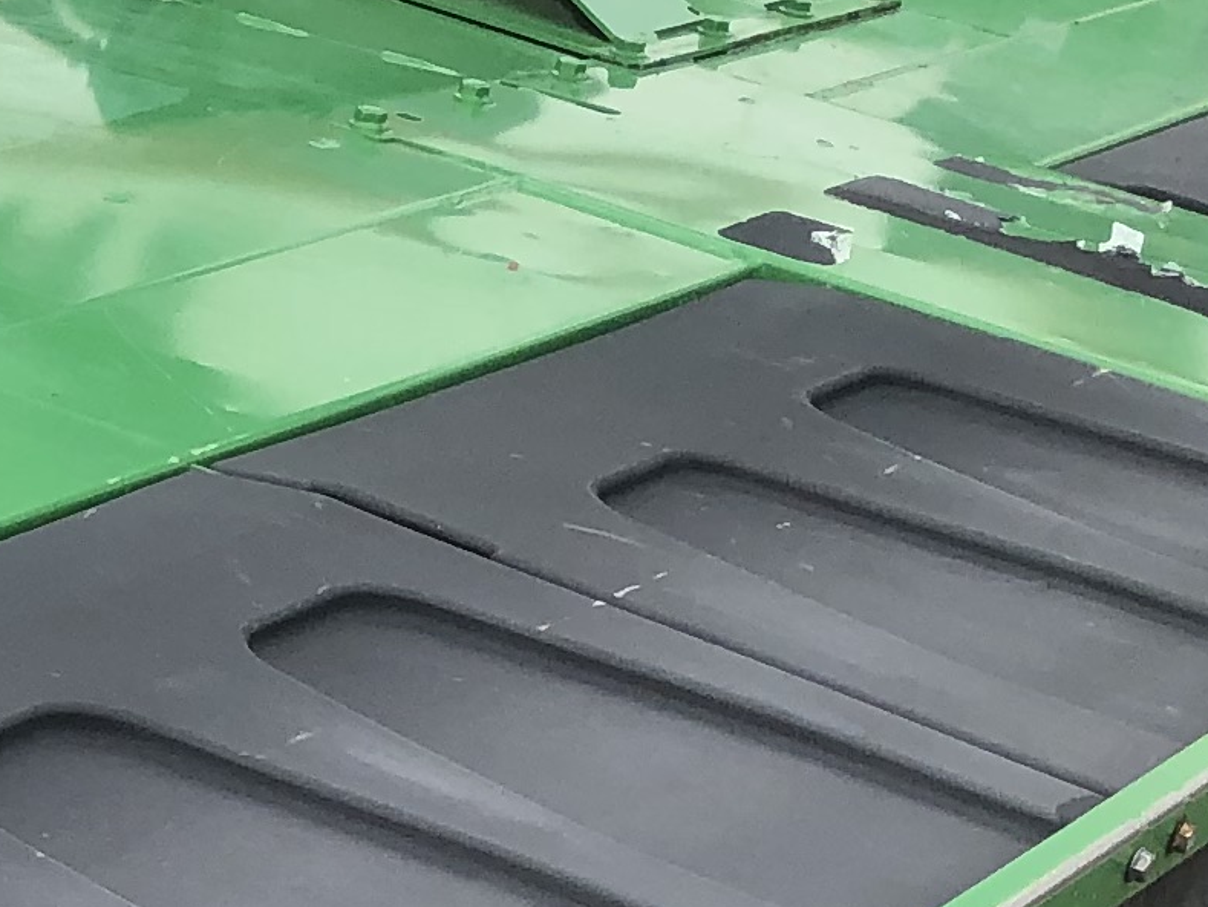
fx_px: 4991
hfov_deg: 12.7
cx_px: -854
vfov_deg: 10.3
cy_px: 866
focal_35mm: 143
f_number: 1.8
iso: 20
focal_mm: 3.99
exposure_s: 1/578
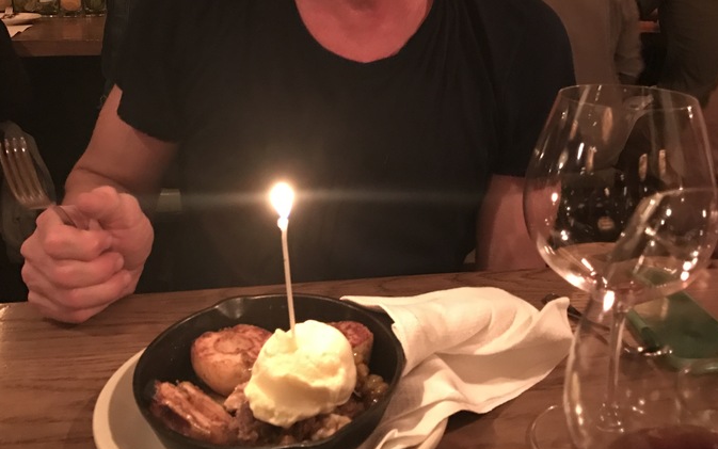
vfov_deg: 31.2
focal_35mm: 40
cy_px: 91
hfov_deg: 49.3
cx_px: 361
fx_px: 783
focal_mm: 3.99
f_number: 1.8
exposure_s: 1/4
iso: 160
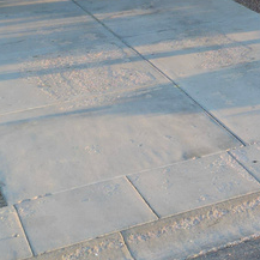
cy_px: -95
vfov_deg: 16.3
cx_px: 362
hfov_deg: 16.2
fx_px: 850
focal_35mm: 100
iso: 110
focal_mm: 6.72
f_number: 1.7
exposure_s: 1/350
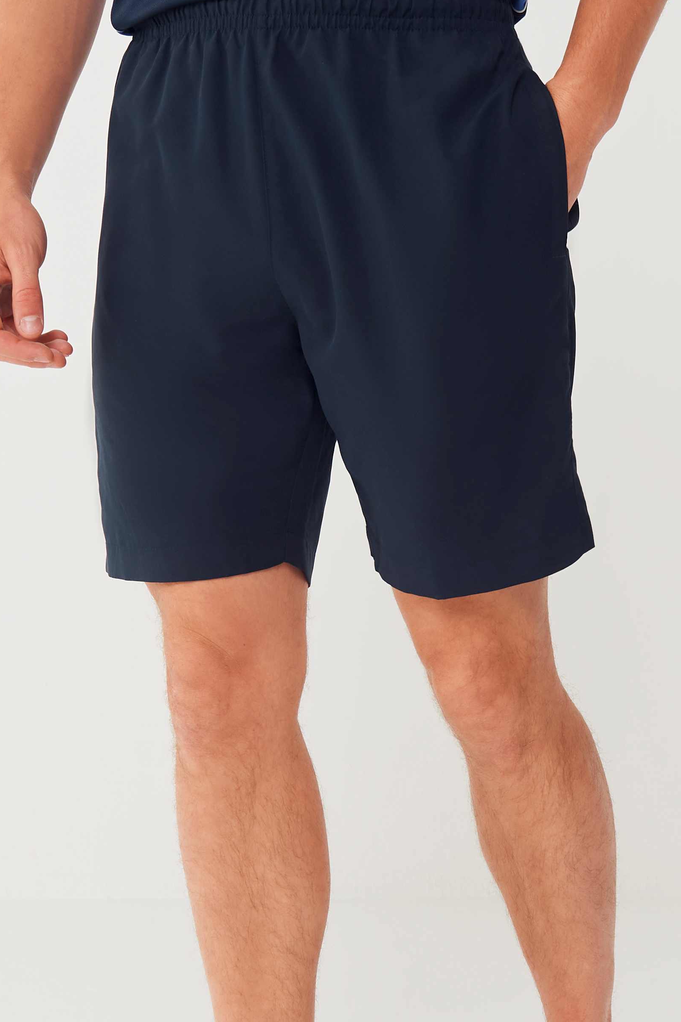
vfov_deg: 24.8
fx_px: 2298
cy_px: 764
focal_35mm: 81
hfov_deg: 16.8
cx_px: 416
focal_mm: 35
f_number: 8
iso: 320
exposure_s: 1/200
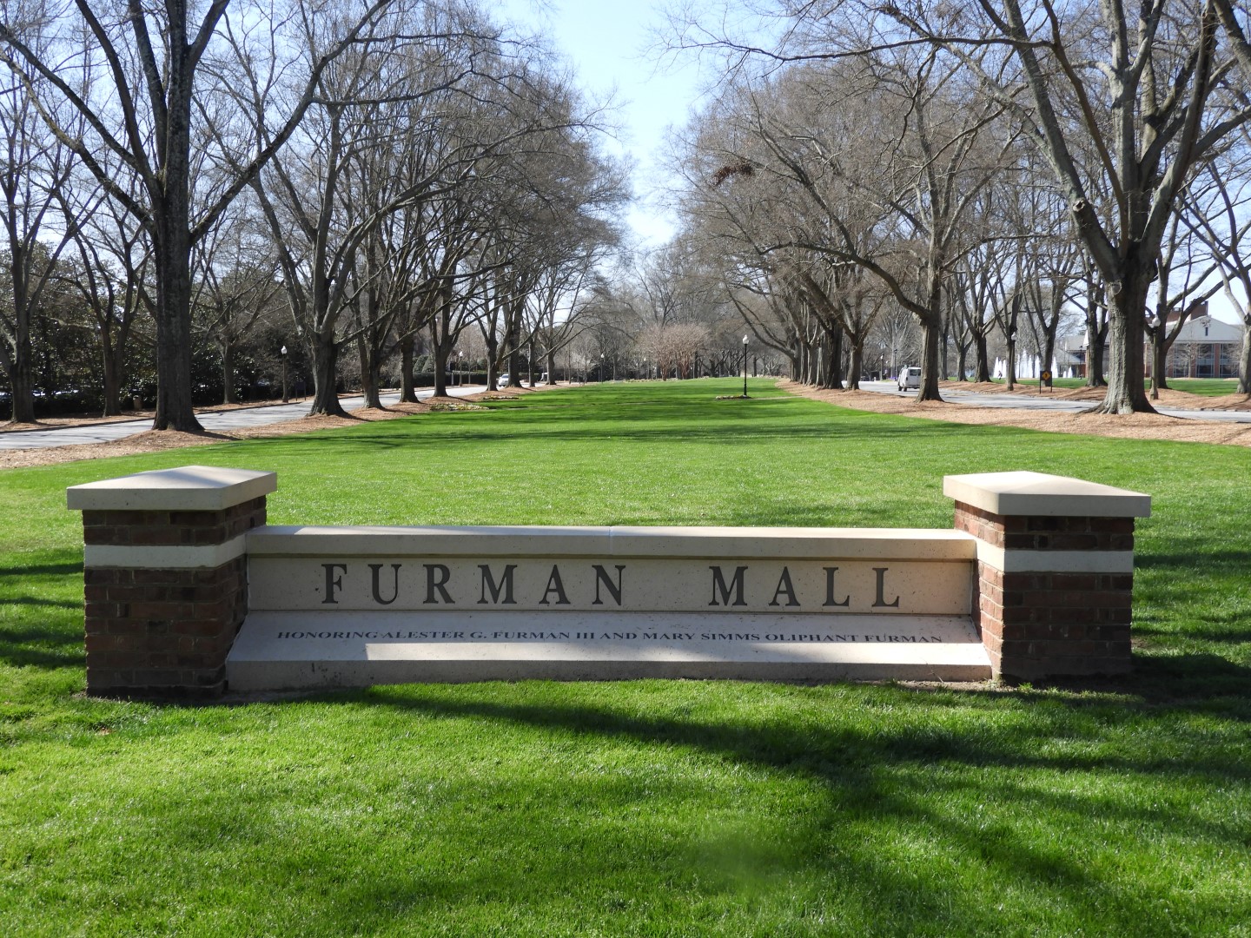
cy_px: 469
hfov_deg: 46.8
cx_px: 626
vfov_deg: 36.0
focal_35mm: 40
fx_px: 1446
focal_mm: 7.2
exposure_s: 1/400
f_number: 3.8
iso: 100
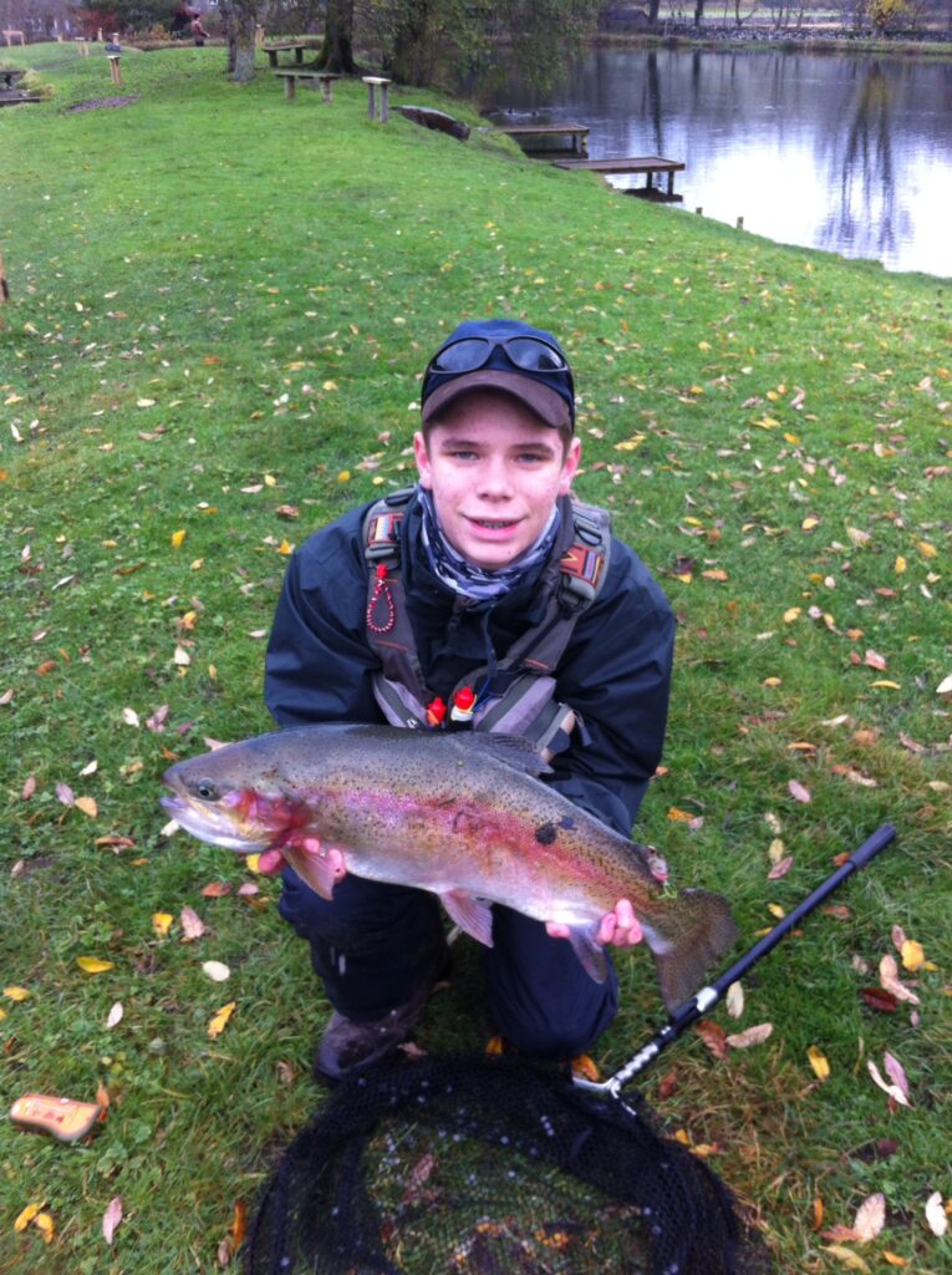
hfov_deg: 40.6
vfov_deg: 52.7
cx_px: 476
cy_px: 638
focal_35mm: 35
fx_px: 1287
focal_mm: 3.85
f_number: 2.8
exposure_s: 1/60
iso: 80
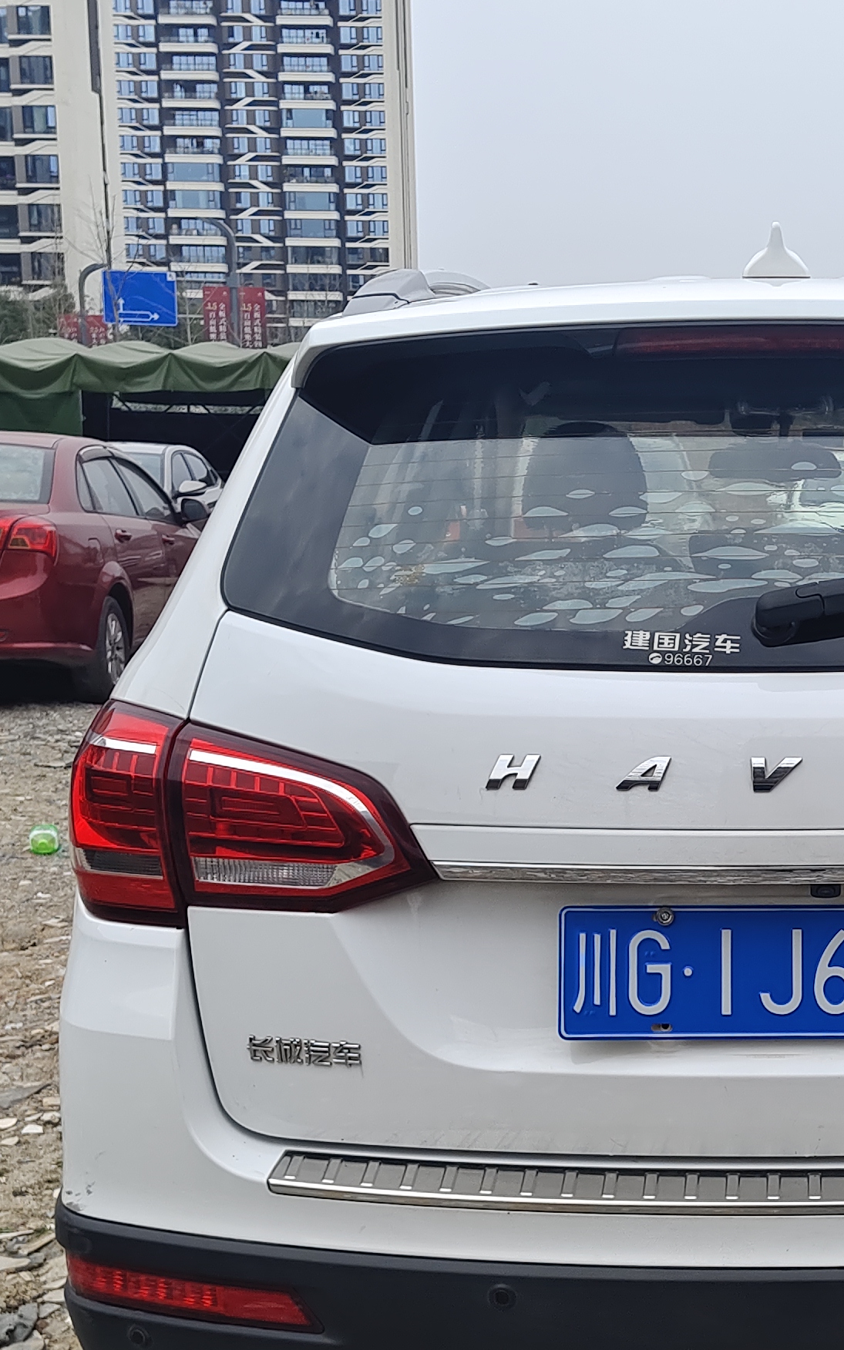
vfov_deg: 35.3
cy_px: 898
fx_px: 2098
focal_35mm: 57
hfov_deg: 22.1
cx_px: 789
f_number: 1.88
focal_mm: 5.56
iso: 71
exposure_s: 1/713
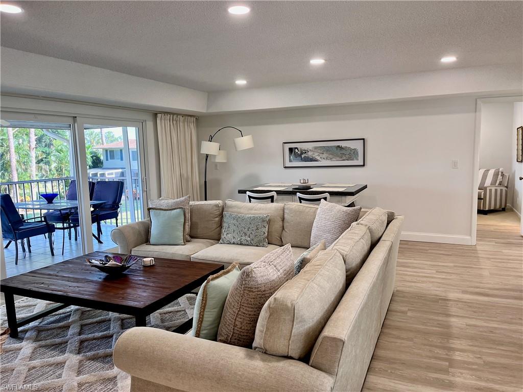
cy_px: 196
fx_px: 393
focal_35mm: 26
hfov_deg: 67.3
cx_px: 262
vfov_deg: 53.1
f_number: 1.6
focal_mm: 5.1
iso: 125
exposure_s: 1/120
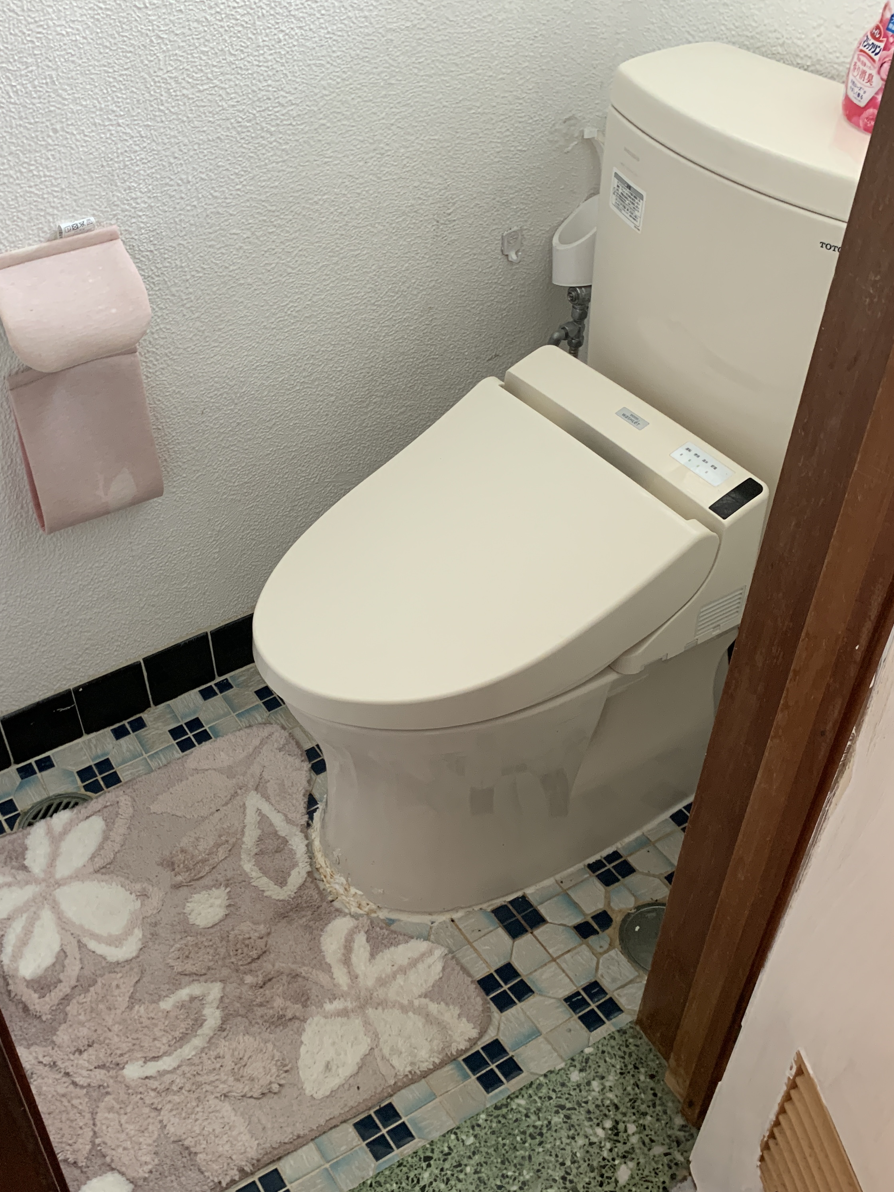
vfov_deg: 52.6
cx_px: 306
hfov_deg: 40.3
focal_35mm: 35
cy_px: 599
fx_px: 1205
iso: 160
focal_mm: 4.25
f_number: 1.8
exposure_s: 1/60
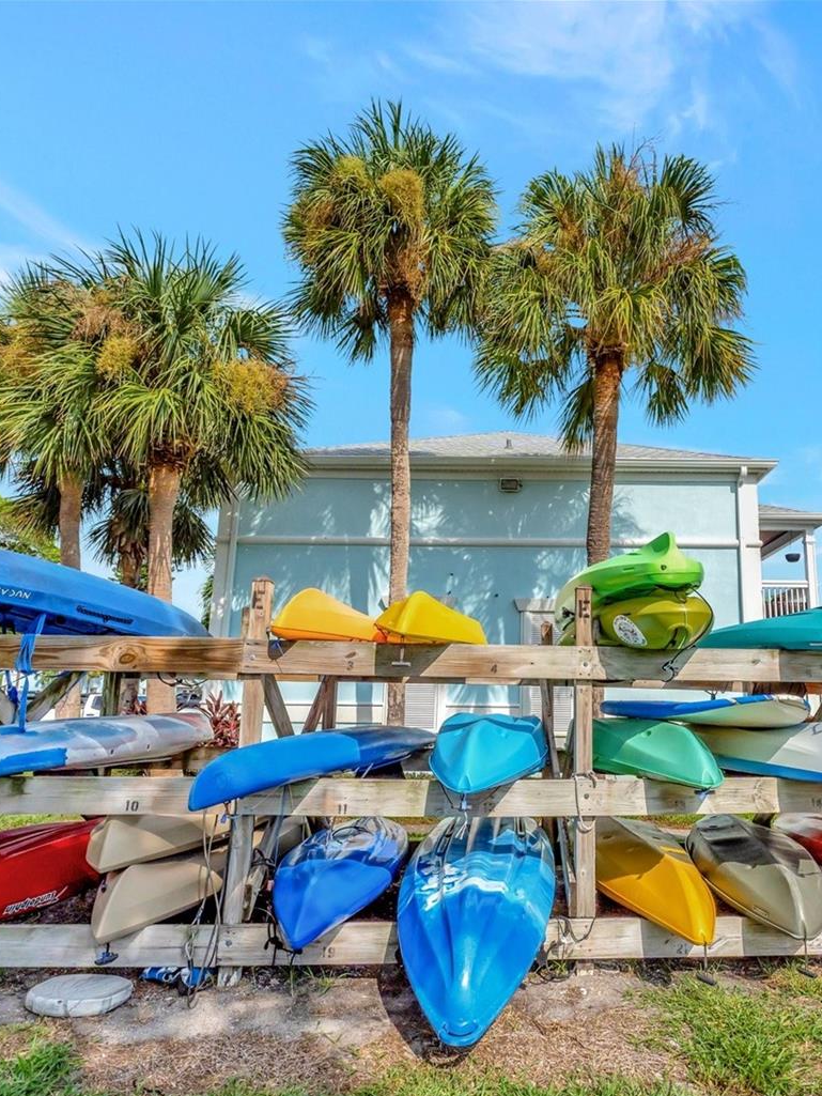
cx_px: 531
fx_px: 665
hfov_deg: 62.3
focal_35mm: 21
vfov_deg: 79.0
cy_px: 569
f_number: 8
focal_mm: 14
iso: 400
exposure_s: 1/8000
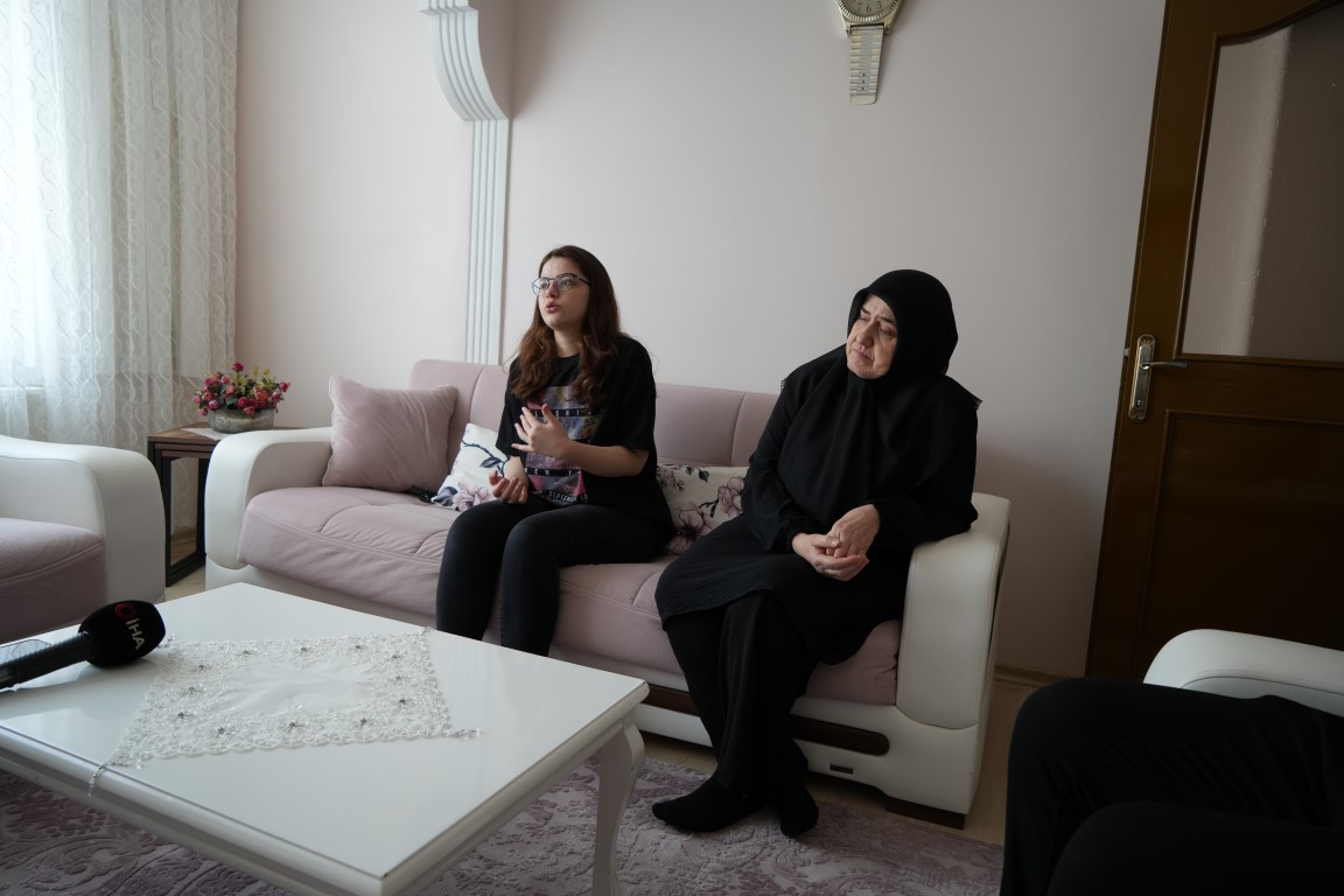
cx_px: 672
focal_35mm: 24
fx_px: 896
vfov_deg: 53.1
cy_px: 448
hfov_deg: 73.7
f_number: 4
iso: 200
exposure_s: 1/50
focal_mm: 24
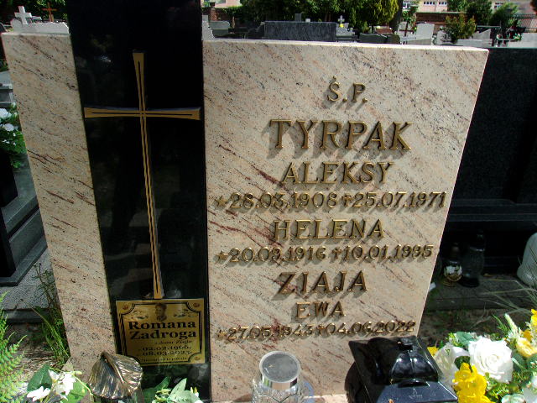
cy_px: 202
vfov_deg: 51.4
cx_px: 268
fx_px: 419
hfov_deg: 65.3
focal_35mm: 27
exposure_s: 1/75
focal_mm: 4.9
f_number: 10.4
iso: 80
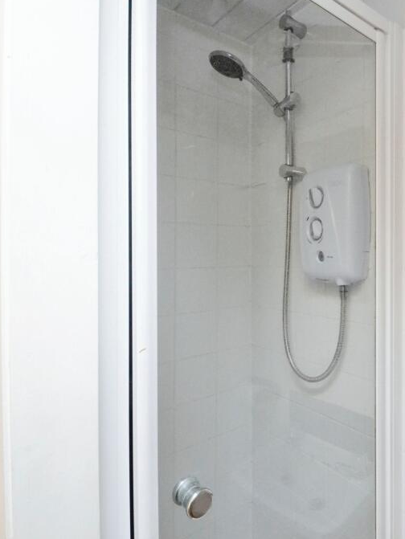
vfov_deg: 76.4
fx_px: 343
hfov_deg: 55.4
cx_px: 342
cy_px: 270
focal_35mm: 22
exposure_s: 1/20
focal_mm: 10
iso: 3200
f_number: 9
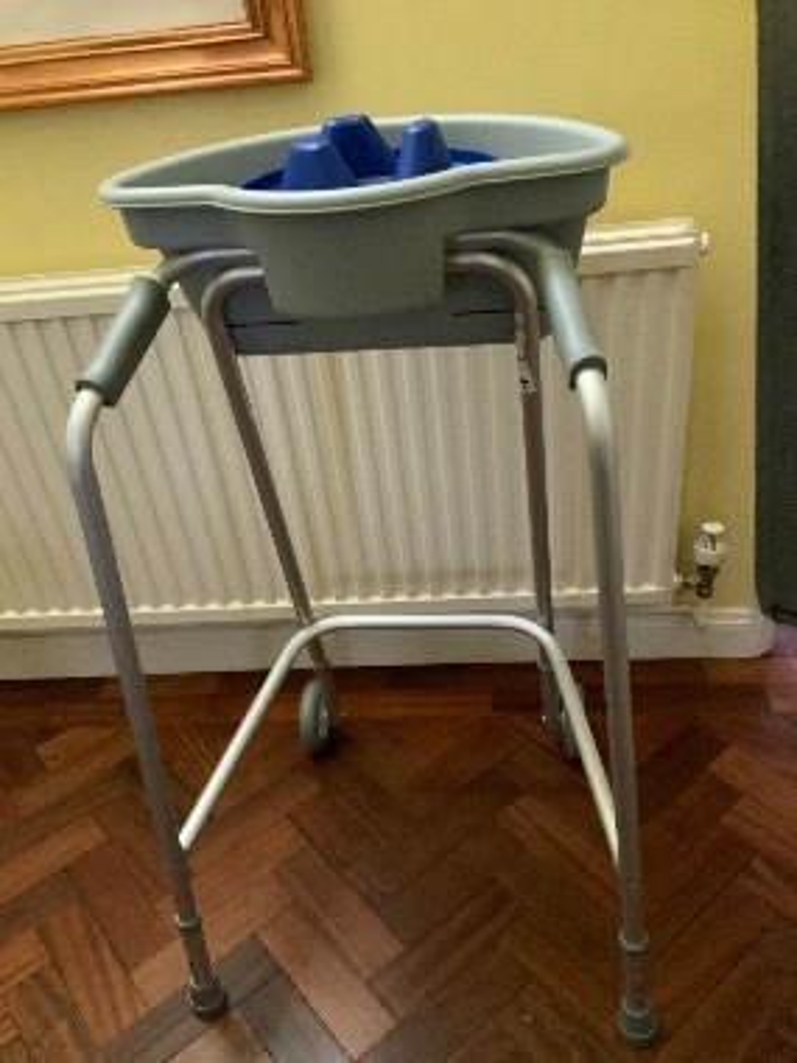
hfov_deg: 48.2
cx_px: 398
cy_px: 532
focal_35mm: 29
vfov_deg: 61.7
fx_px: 890
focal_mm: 3
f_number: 1.8
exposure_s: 1/30
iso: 500
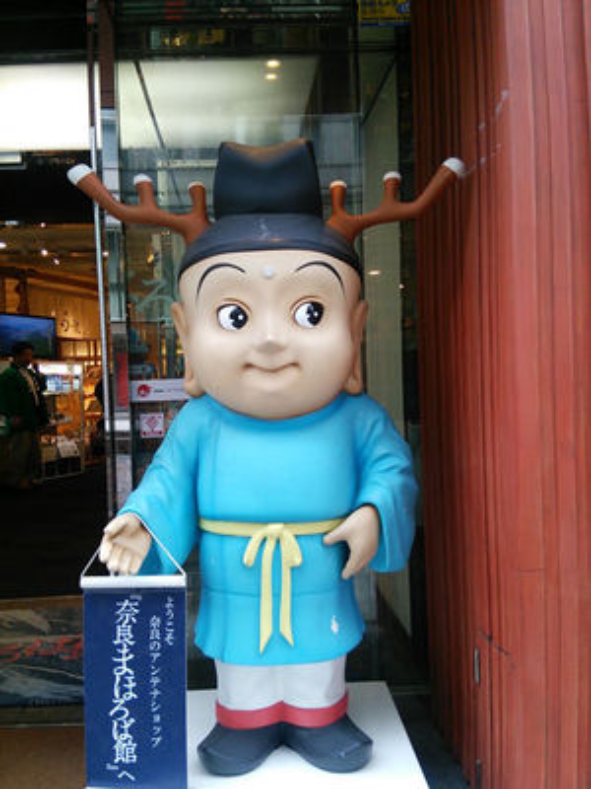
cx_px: 296
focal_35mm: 30
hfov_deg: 46.8
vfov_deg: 60.0
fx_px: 683
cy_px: 394
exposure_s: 1/59
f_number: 1.94
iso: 64
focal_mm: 4.06
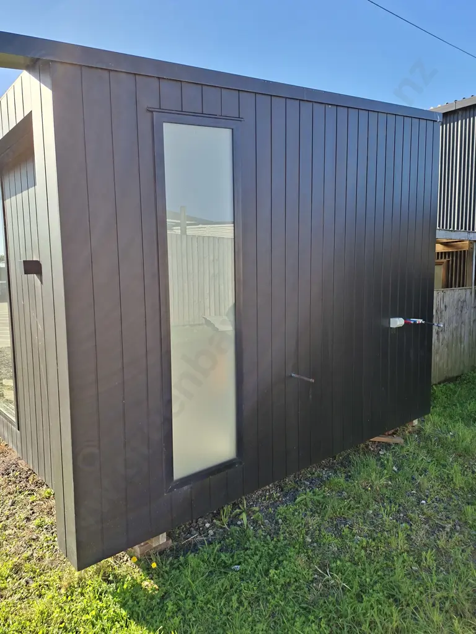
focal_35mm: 23
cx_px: 238
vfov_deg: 73.9
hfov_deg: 58.9
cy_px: 317
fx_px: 422
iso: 50
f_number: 1.8
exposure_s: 1/641
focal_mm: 5.54
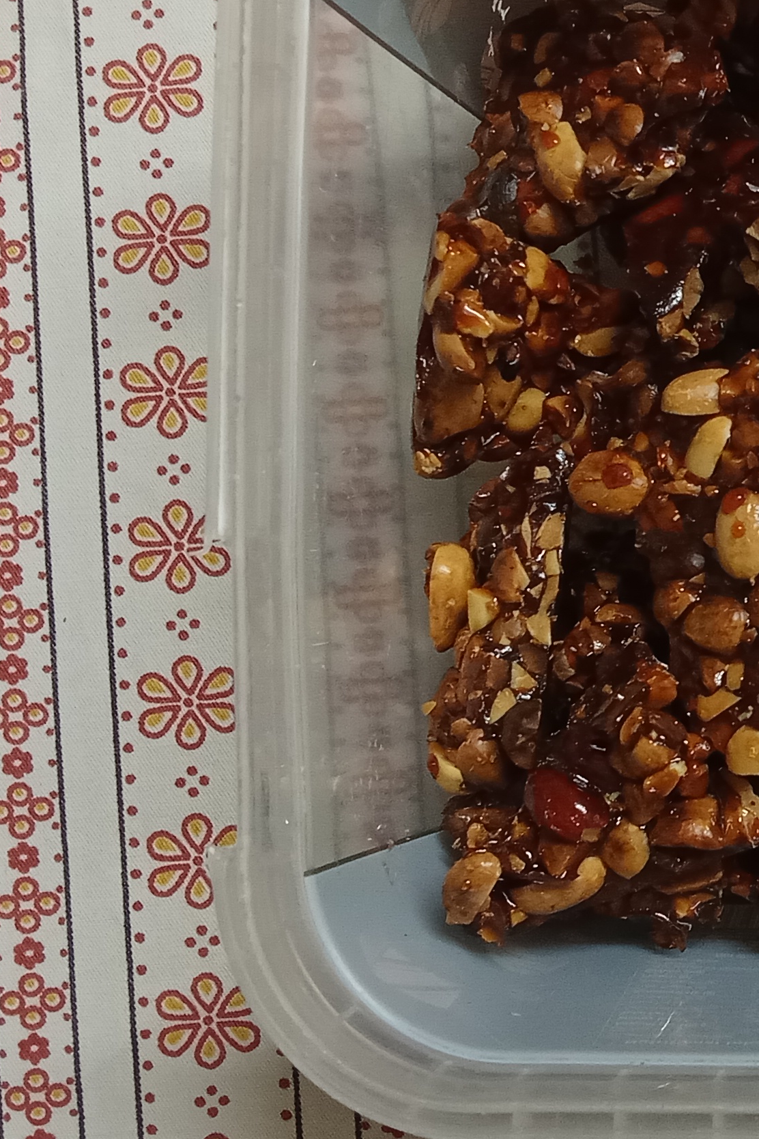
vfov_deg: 35.0
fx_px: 1802
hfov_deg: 21.9
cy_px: 511
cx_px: 922
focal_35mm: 57
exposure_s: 1/33.3
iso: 500
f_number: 2
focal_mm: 2.78
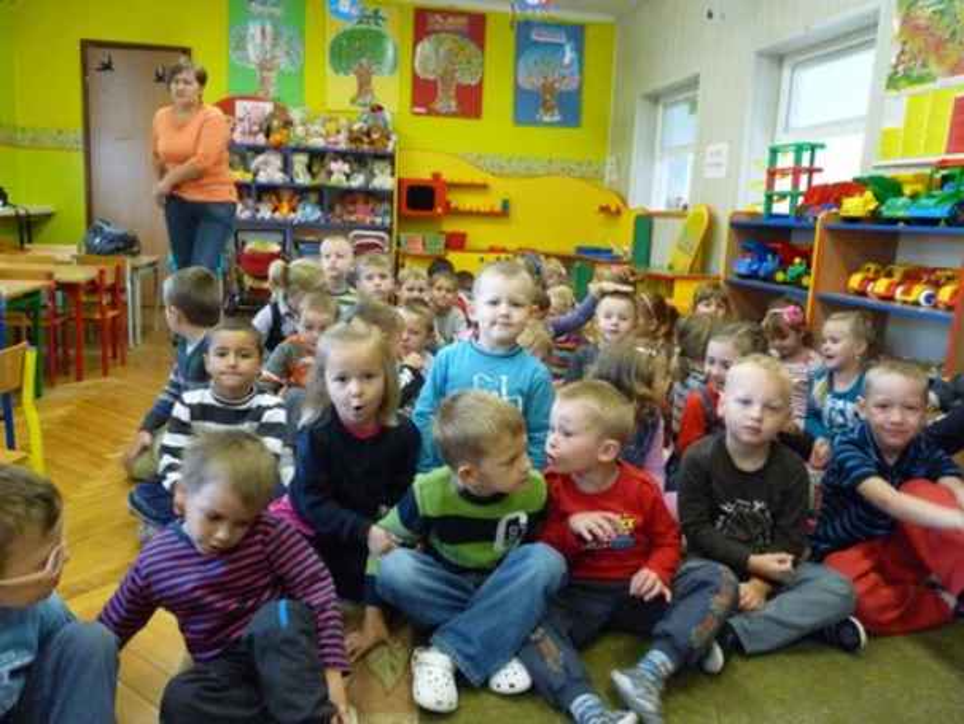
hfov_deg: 65.3
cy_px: 362
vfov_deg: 51.4
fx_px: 752
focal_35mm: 27
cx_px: 482
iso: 800
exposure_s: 1/80
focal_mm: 4.8
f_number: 2.8
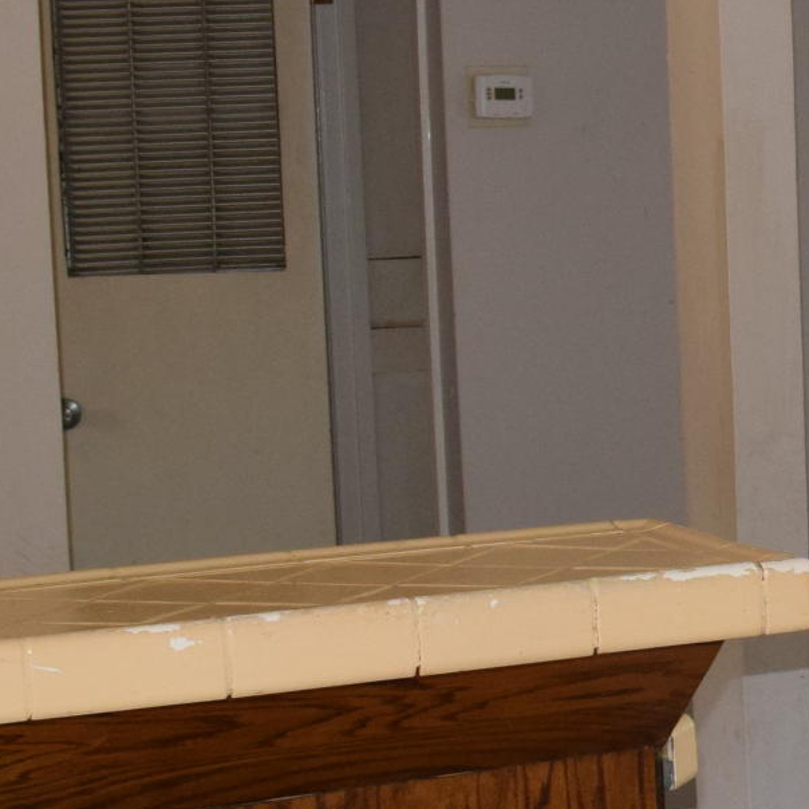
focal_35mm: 114
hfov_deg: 13.7
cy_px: 421
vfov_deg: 15.3
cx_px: 1453
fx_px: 3014
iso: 720
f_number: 5.6
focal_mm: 18
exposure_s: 1/125
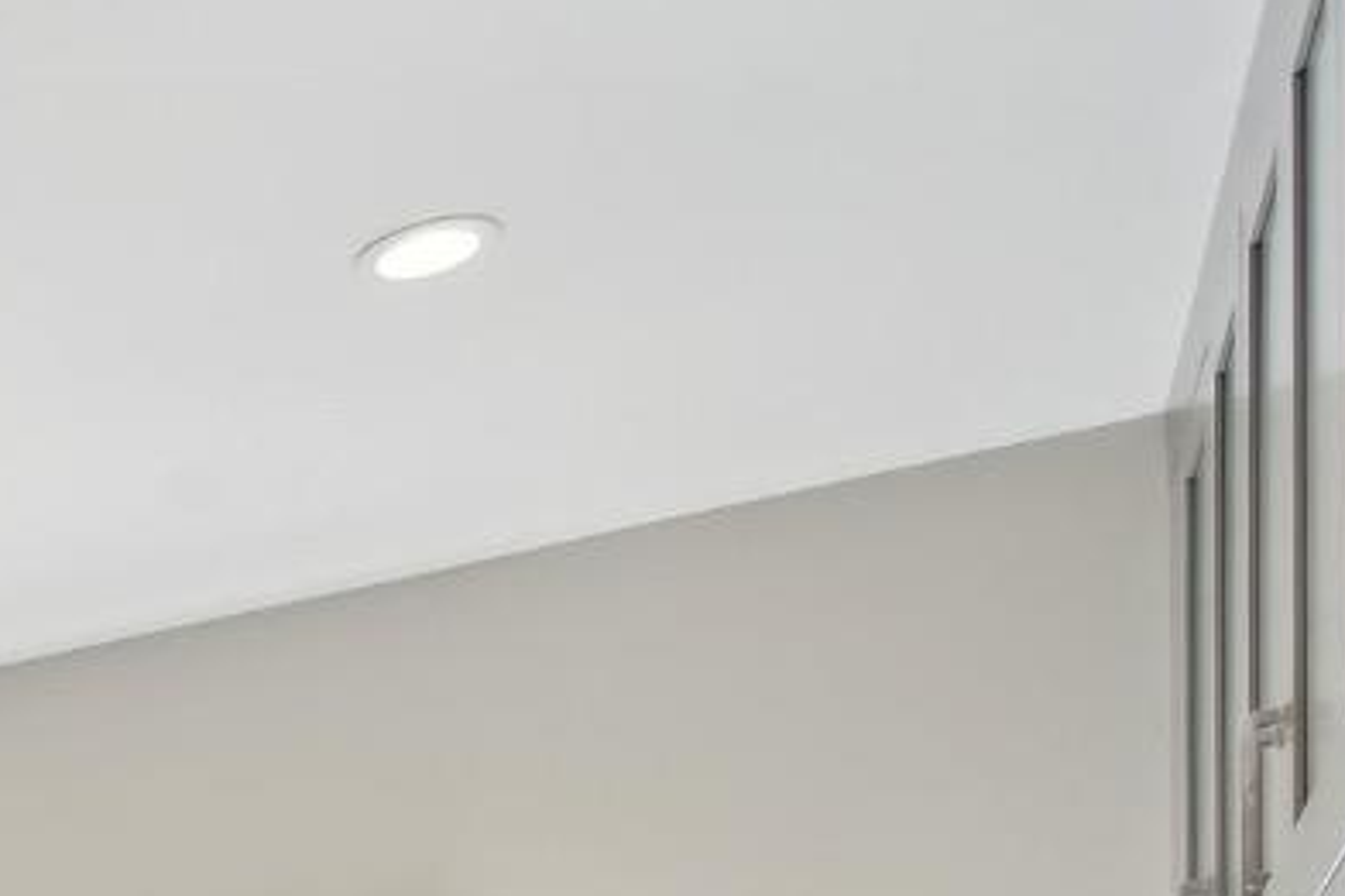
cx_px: -1088
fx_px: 2427
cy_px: 1588
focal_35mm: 65
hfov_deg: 20.9
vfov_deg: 17.3
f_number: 8
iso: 400
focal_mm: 17
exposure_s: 1/15
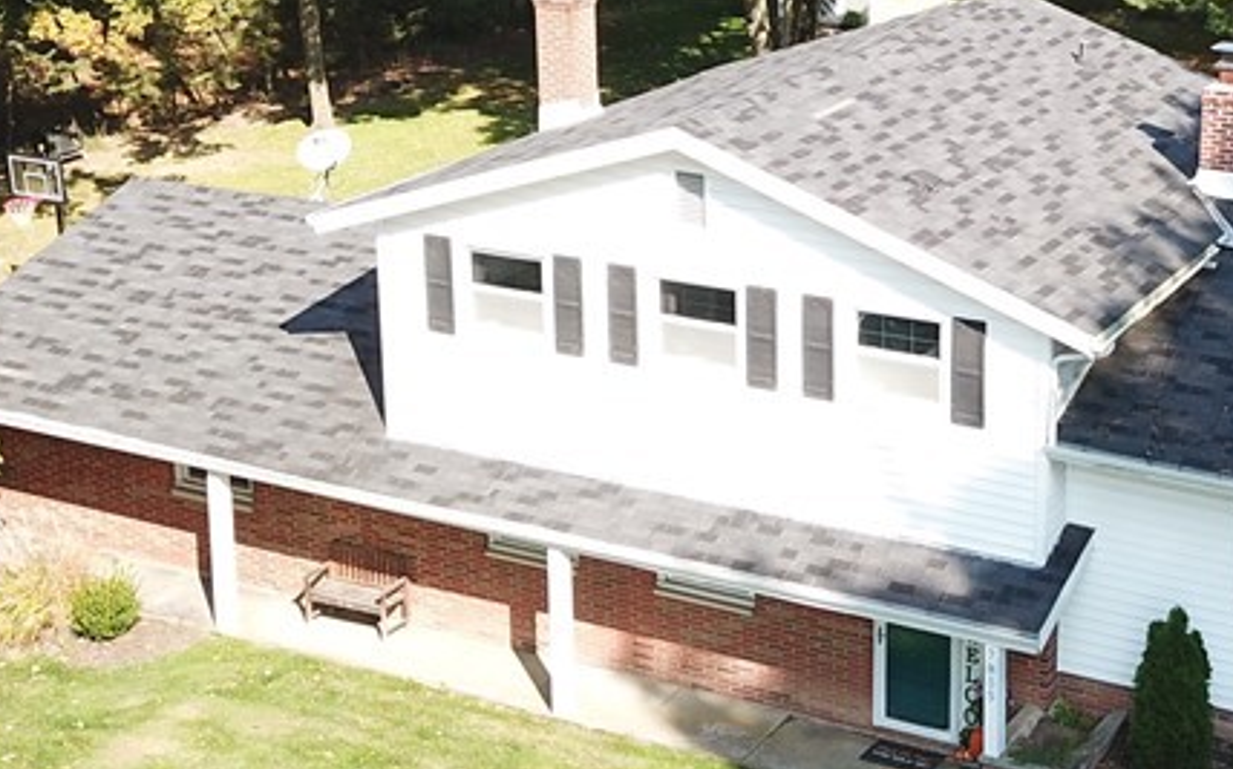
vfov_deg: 19.6
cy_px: 219
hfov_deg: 30.7
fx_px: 2217
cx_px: 879
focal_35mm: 66
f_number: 2.2
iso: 100
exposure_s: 1/371
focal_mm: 4.73
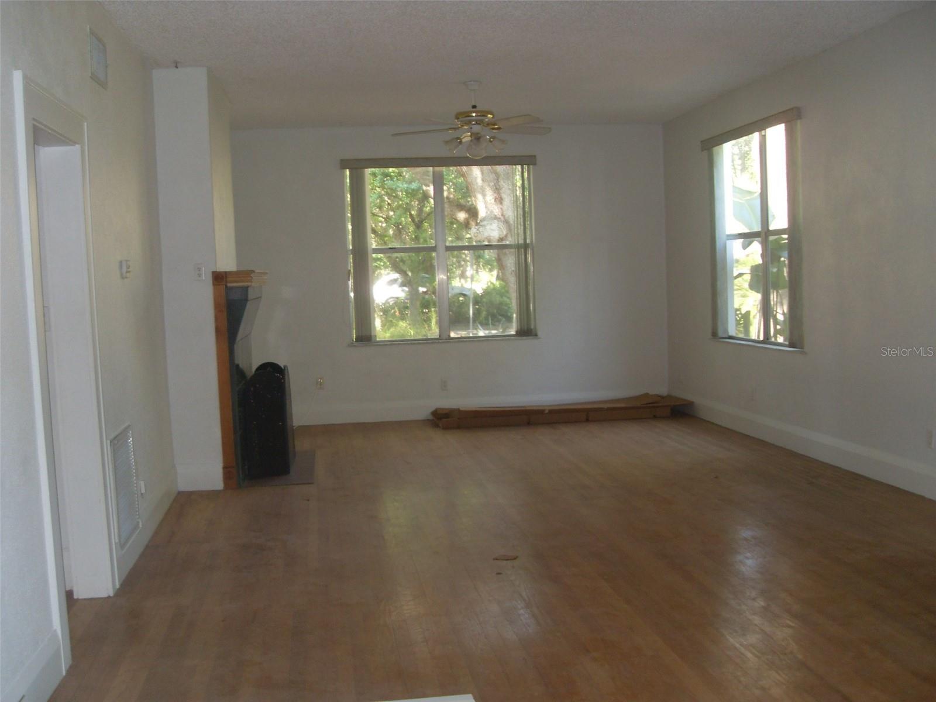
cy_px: 351
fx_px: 1000
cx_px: 468
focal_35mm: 37
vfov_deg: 38.7
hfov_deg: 50.1
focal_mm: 6.3
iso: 100
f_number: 2.8
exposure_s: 1/45
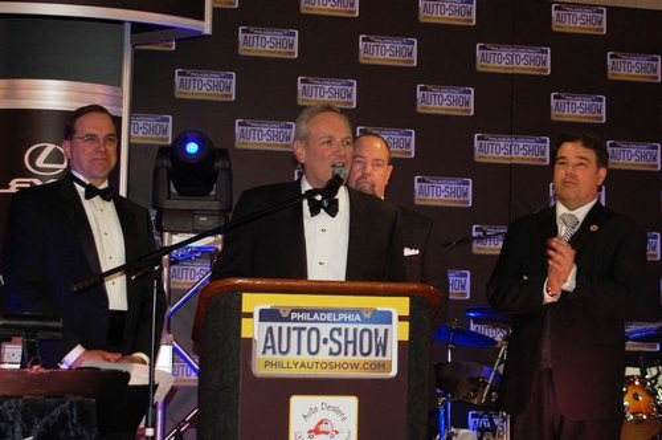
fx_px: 1515
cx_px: 331
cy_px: 220
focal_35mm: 82
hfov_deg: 24.6
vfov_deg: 16.5
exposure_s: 1/60
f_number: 5.6
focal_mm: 55
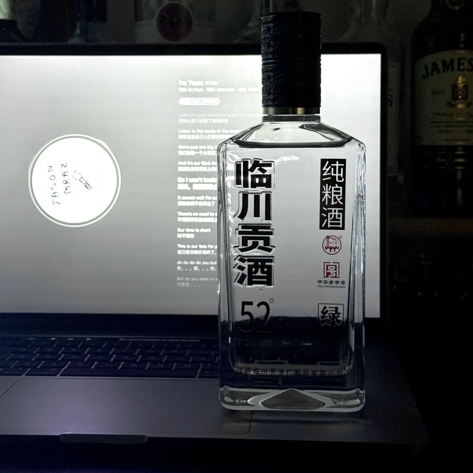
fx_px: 881
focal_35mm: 57
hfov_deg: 30.0
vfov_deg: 30.0
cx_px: 236
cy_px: 201
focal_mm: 6.76
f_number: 1.78
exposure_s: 1/60
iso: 250
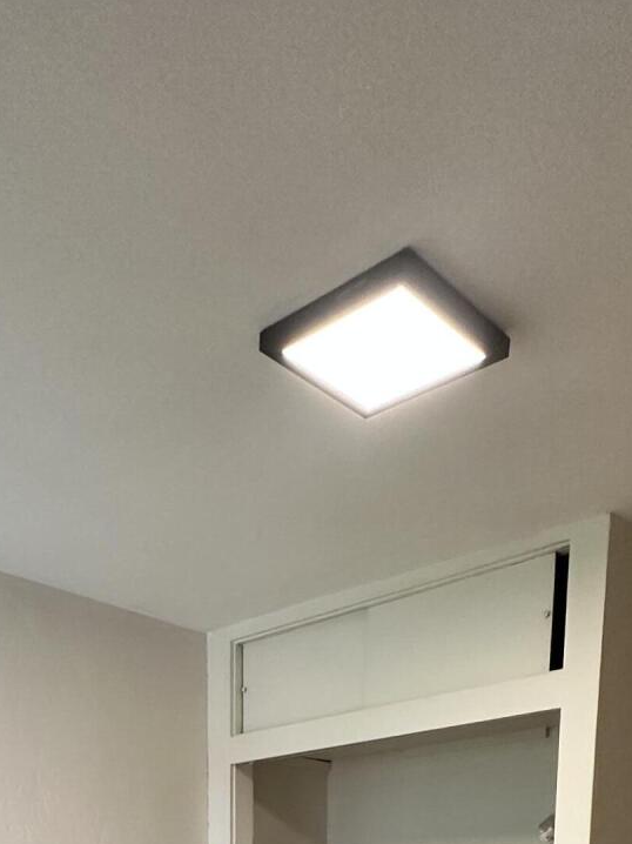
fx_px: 950
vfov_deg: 34.8
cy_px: 1077
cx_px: 190
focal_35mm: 39
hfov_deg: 36.3
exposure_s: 1/120
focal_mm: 2.22
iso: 320
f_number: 2.2
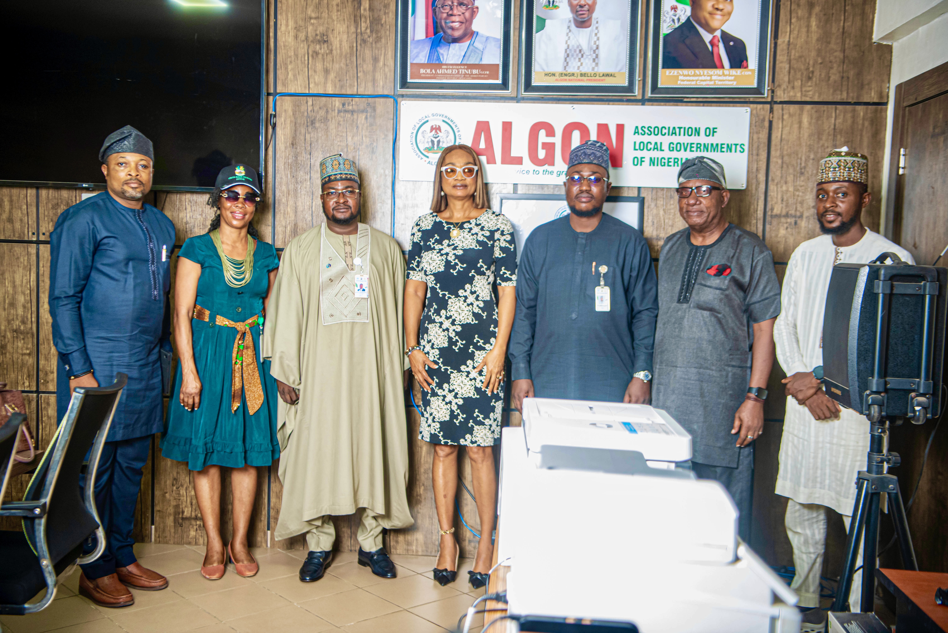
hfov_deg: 48.4
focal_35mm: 40
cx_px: 474
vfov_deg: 33.4
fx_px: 1054
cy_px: 316
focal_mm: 40
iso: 1000
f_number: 3.2
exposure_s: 1/100
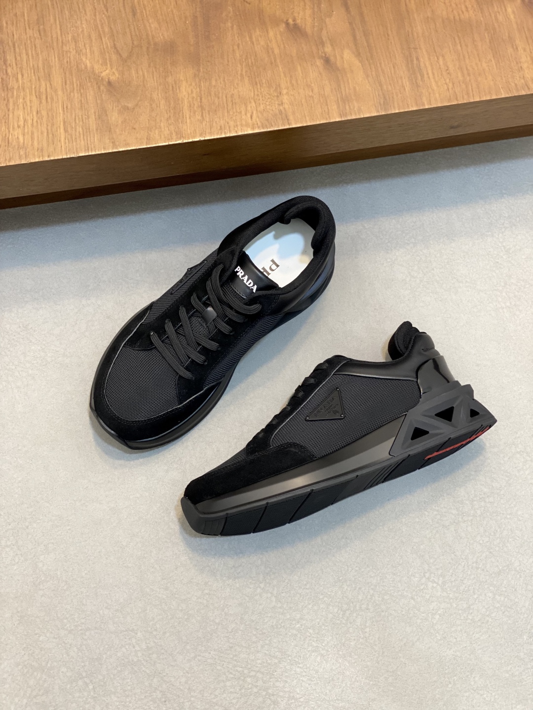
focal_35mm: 52
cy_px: 355
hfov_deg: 28.0
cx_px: 266
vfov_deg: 36.8
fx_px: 1068
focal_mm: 6
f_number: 2
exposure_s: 1/50
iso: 125
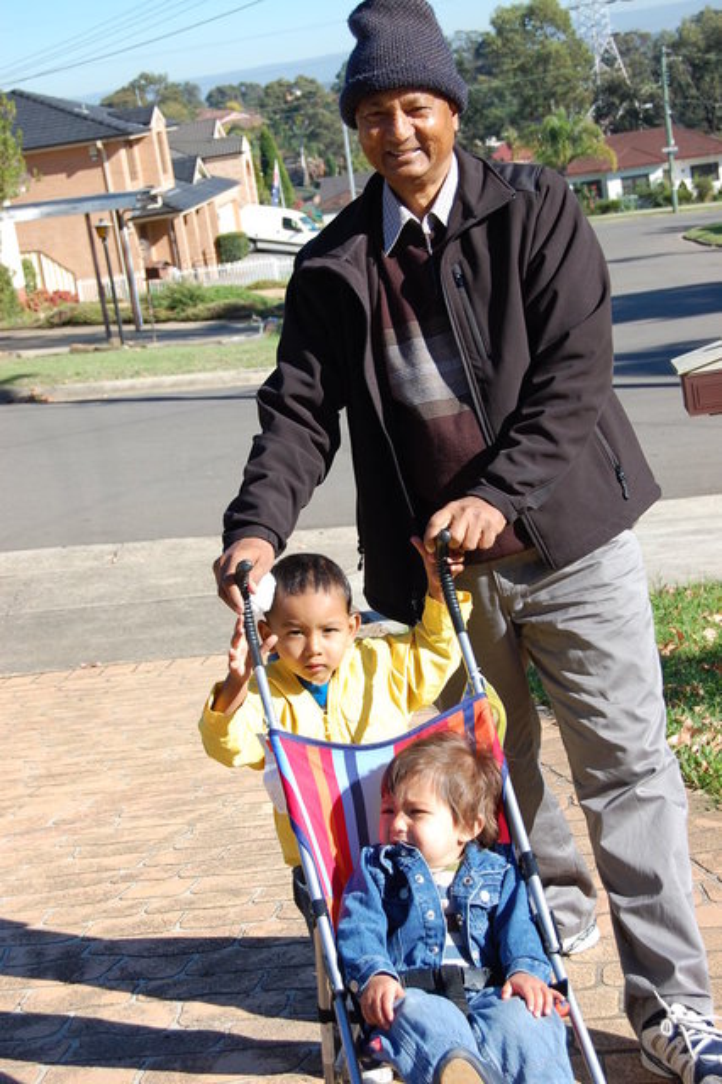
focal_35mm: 63
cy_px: 542
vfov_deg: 31.9
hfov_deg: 21.5
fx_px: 1897
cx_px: 361
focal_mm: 42
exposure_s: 1/250
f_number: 8
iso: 200
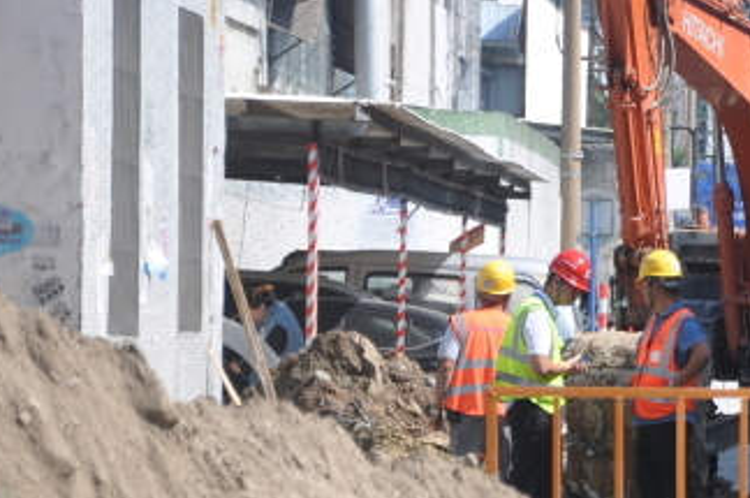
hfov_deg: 4.1
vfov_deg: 2.8
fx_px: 10351
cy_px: 489
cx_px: 1021
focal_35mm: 498
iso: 200
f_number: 5.6
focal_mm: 105
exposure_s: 1/500
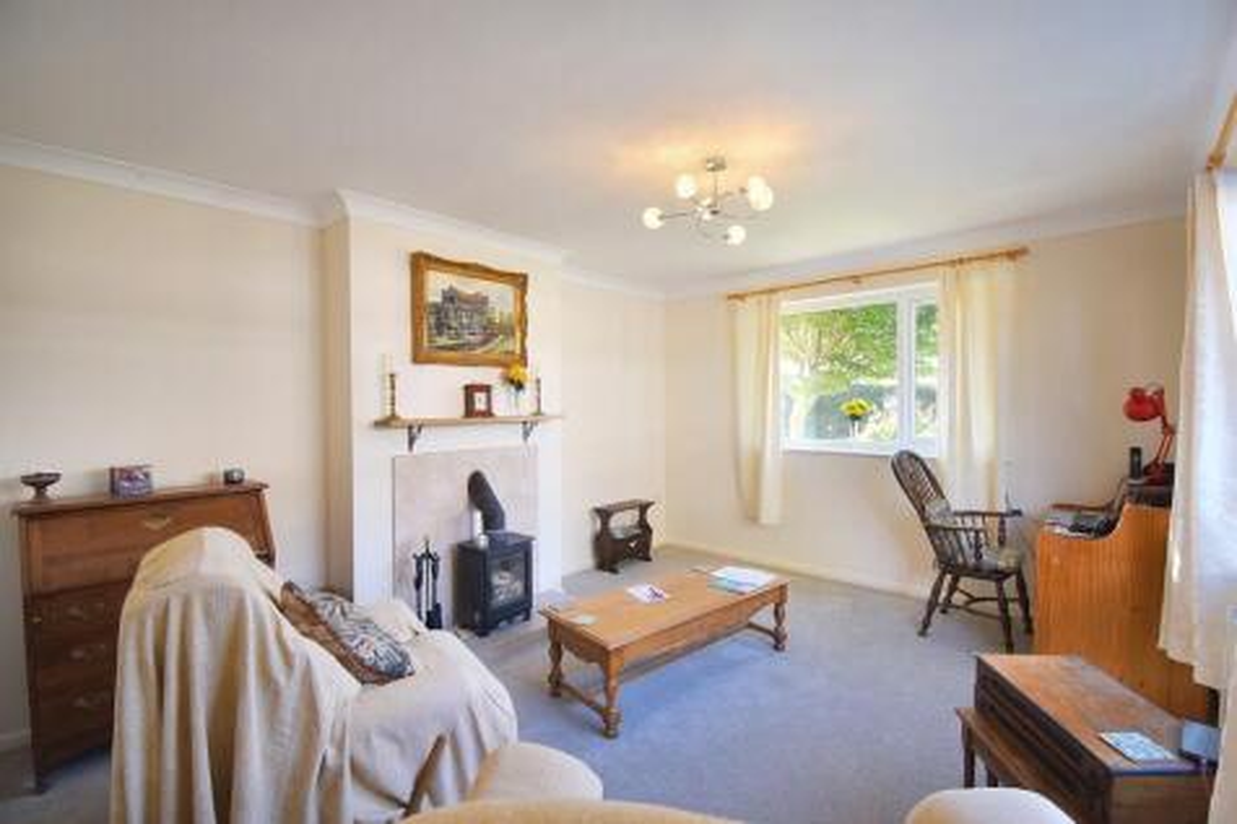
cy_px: 412
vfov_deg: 77.3
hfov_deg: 100.4
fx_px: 515
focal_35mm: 15
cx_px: 618
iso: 100
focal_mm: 10
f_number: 4.5
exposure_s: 1/20
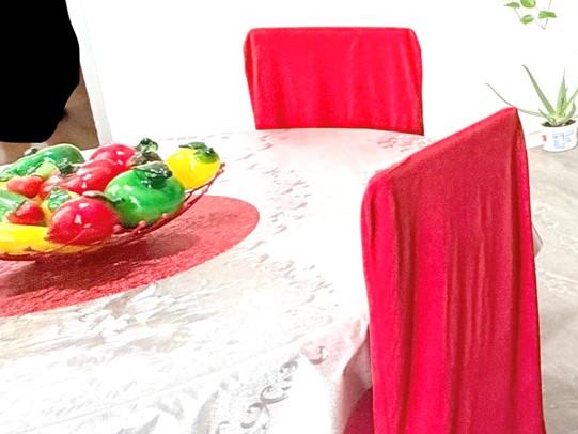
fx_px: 885
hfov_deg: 22.8
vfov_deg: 26.5
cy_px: 32
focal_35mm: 53
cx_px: 1009
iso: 400
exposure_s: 1/60
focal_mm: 2.22
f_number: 2.2
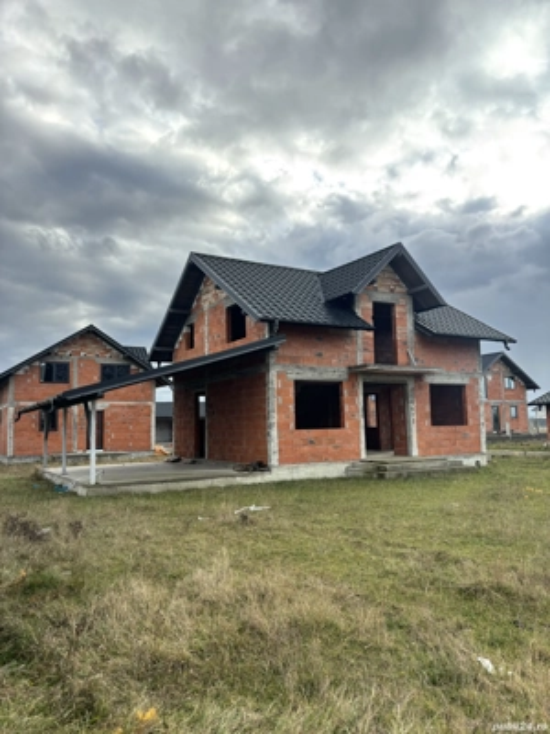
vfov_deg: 67.3
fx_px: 551
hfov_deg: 53.1
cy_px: 367
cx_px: 275
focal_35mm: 26
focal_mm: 5.96
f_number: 1.6
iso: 50
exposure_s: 1/185
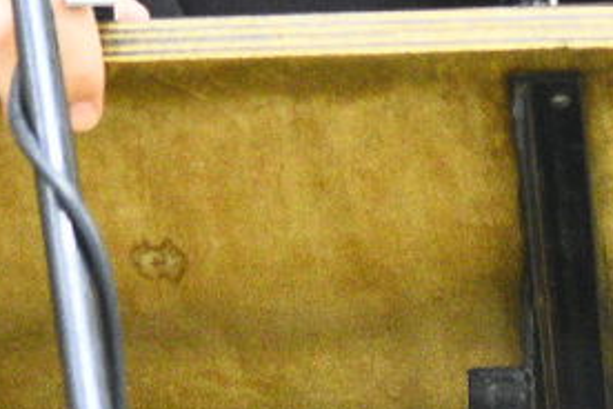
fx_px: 9075
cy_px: -568
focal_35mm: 533
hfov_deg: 3.9
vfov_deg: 2.6
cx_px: 322
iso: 3200
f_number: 4
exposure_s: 1/100
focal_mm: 105
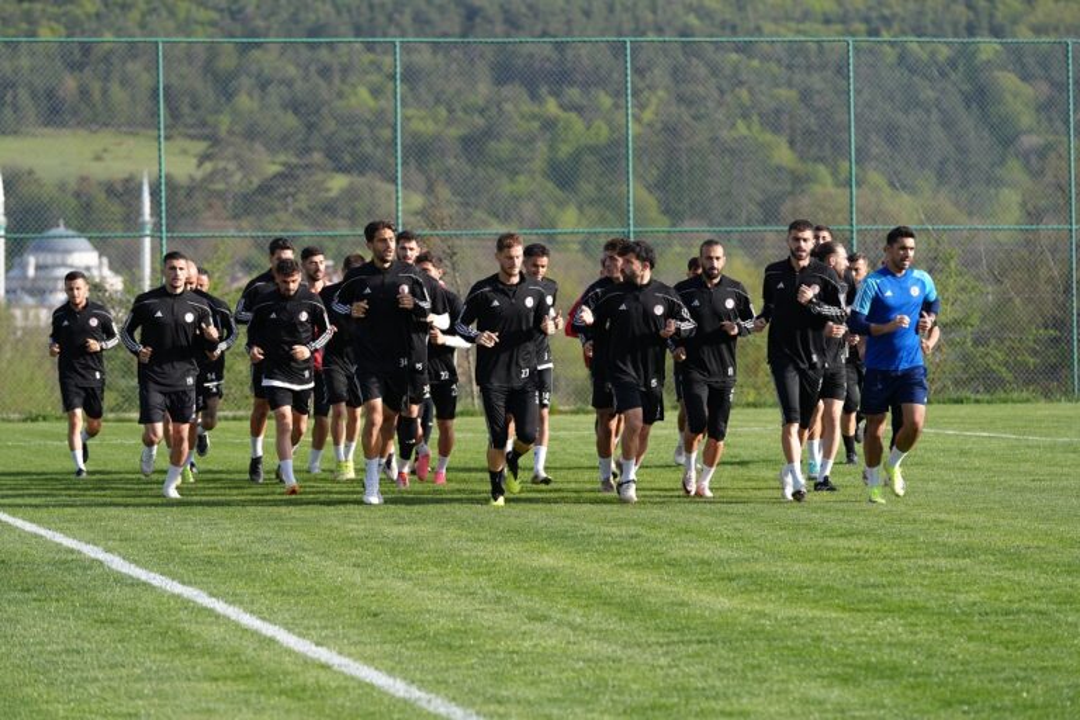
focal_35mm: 156
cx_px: 540
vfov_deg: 8.8
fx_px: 4680
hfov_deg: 13.2
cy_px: 360
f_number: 4.5
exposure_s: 1/400
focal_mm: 156
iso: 100
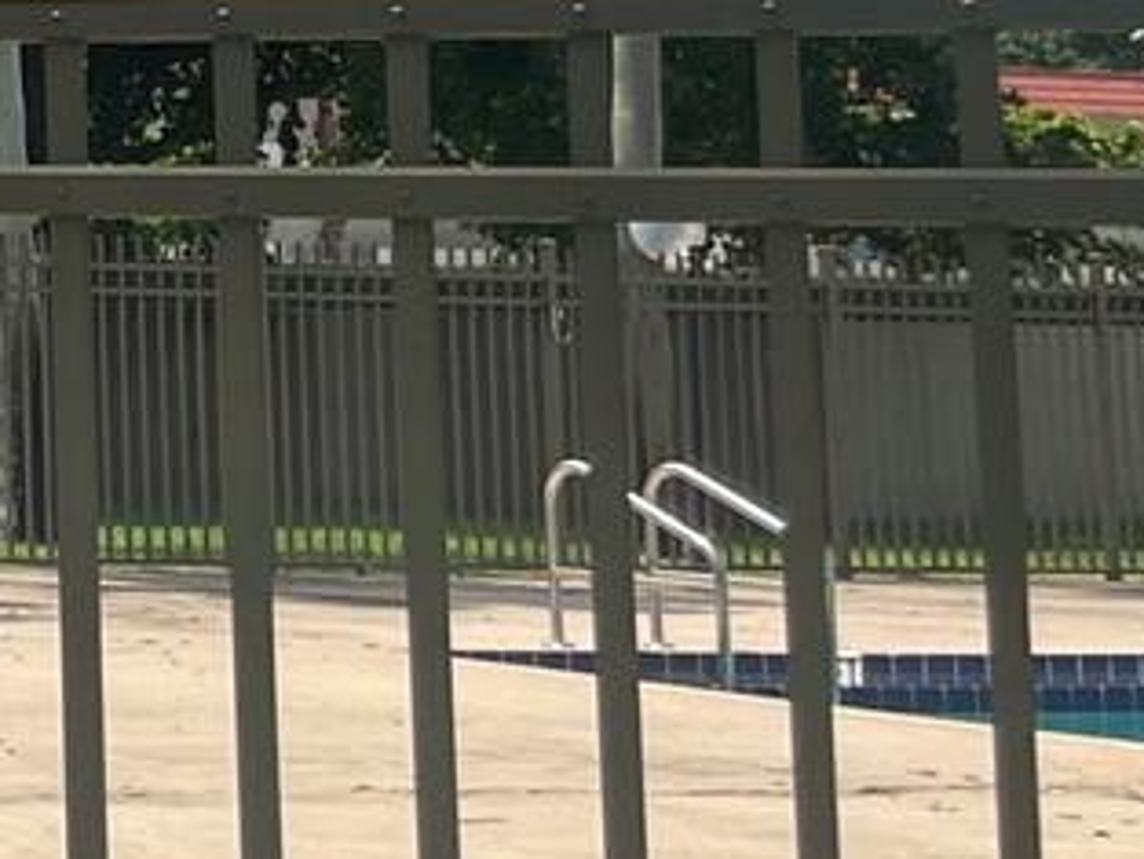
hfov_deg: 12.1
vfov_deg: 10.8
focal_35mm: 133
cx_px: -1520
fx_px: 4397
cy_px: -409
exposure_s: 1/3311
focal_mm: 5.1
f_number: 1.6
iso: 50
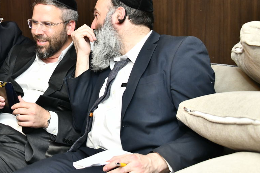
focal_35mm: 80
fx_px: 578
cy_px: 44
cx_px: 49
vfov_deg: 17.0
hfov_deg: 24.9
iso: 1600
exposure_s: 1/125
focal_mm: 44
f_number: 5
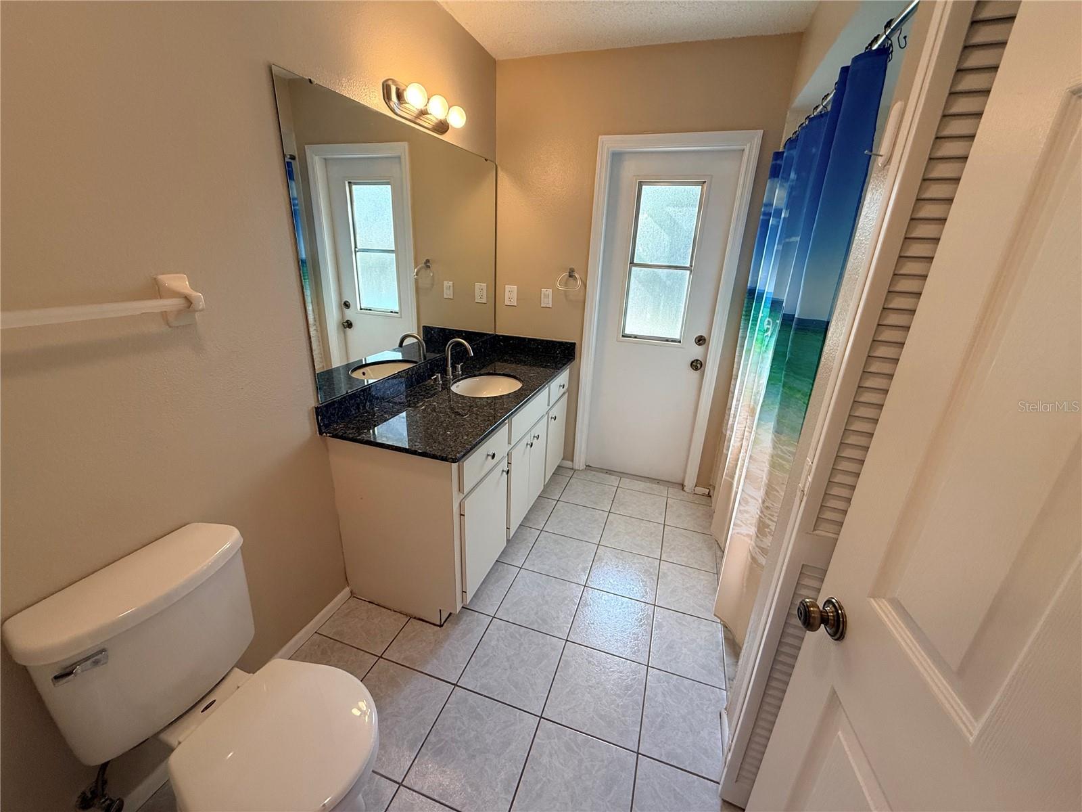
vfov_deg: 85.7
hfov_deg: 102.1
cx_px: 541
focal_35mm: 14
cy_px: 406
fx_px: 438
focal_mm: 2.22
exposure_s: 1/120
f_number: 2.2
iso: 160
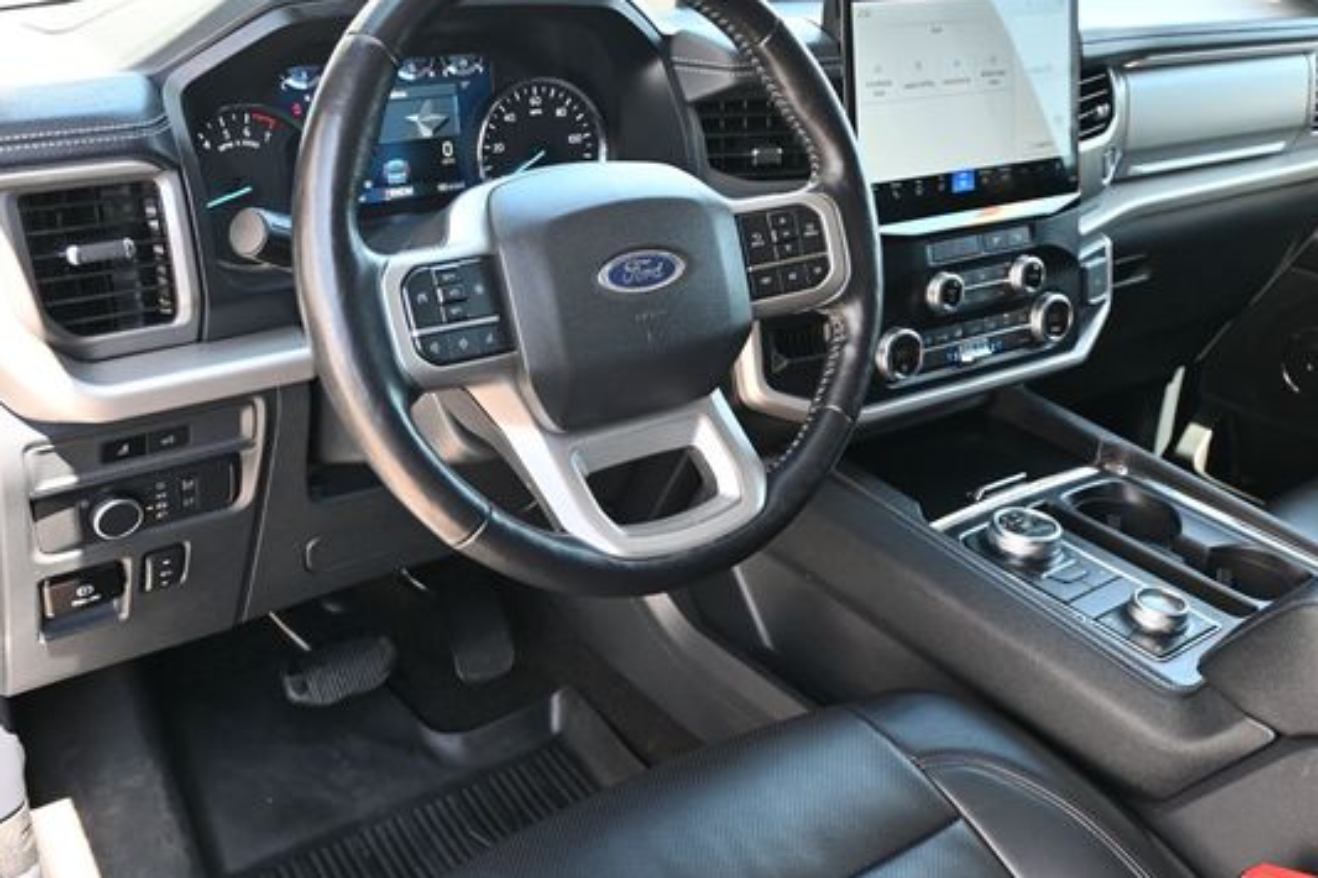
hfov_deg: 52.0
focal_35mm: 37
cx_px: 687
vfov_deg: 36.0
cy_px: 425
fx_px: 1350
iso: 720
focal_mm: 20.5
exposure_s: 1/125
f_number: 3.8
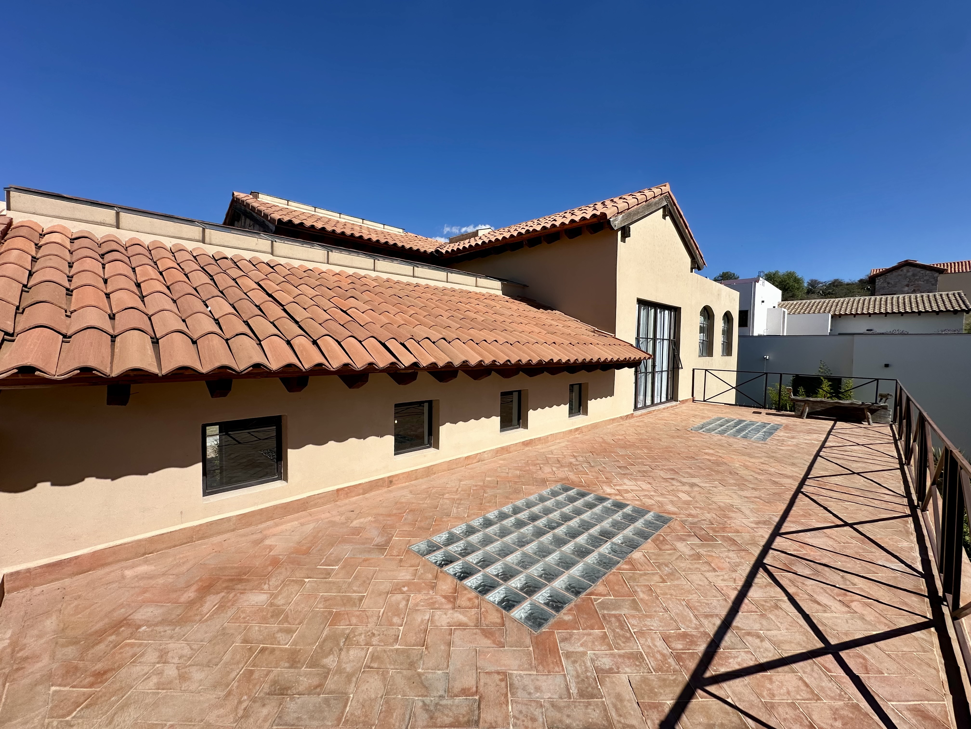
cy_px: 364
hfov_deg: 102.1
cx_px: 486
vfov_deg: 85.7
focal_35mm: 14
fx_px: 393
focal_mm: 2.22
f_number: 2.2
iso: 50
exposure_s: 1/3401
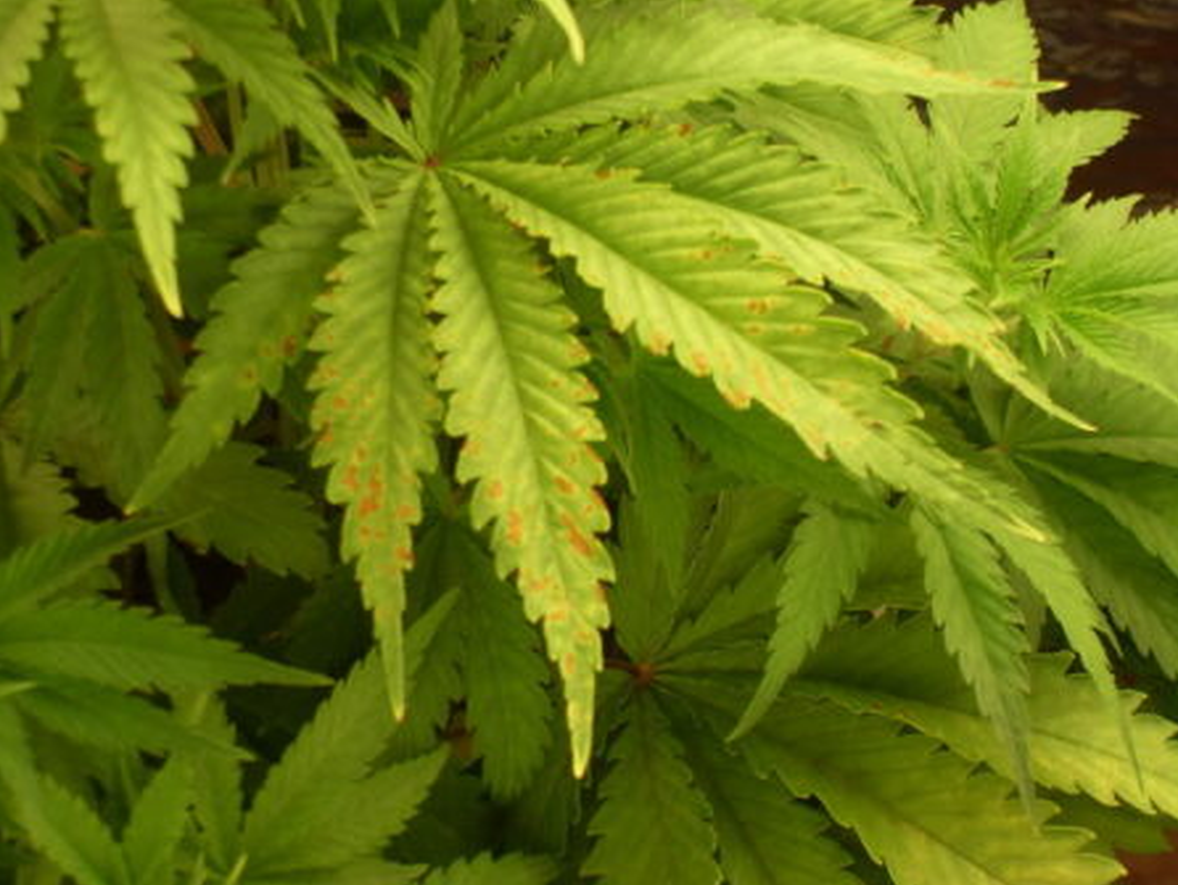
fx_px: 3643
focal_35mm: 107
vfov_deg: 13.8
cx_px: 589
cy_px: 444
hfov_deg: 18.4
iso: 80
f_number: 5.2
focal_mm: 18.1
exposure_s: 1/45
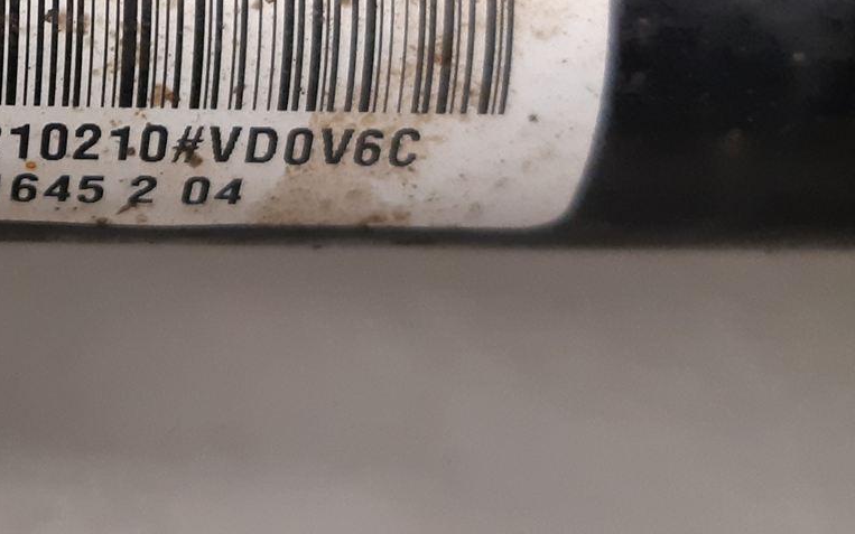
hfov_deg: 26.0
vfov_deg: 17.1
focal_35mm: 74
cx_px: -59
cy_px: -39
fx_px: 1724
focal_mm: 3.93
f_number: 1.7
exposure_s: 1/50
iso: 250
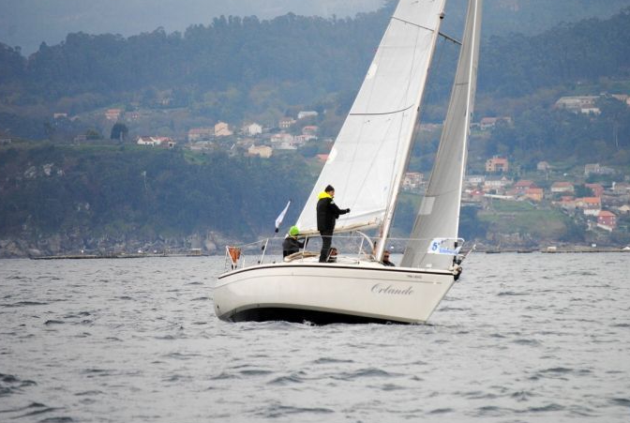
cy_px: 192
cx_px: 365
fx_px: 5481
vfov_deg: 4.4
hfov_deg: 6.6
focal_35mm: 313
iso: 280
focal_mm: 175
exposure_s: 1/500
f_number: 5.3
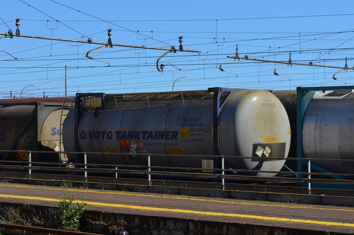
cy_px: 115
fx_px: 918
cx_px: 196
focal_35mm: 94
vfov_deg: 14.6
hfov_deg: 21.8
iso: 100
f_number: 8
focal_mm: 55
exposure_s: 1/250
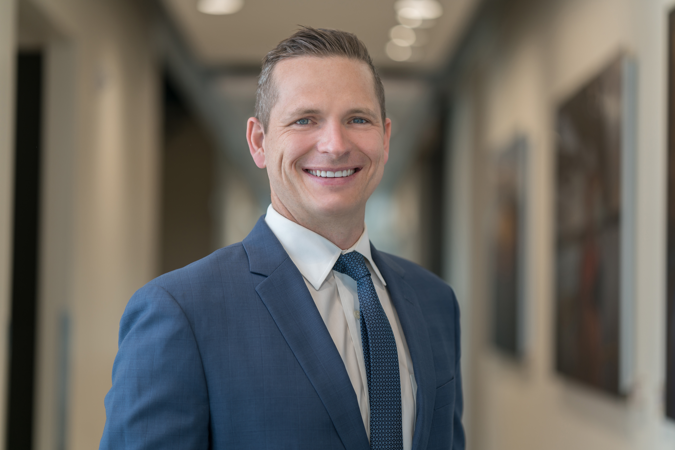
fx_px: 1594
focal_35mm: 85
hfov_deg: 23.9
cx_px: 338
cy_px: 225
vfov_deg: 16.1
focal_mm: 85
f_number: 2
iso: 200
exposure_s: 1/160
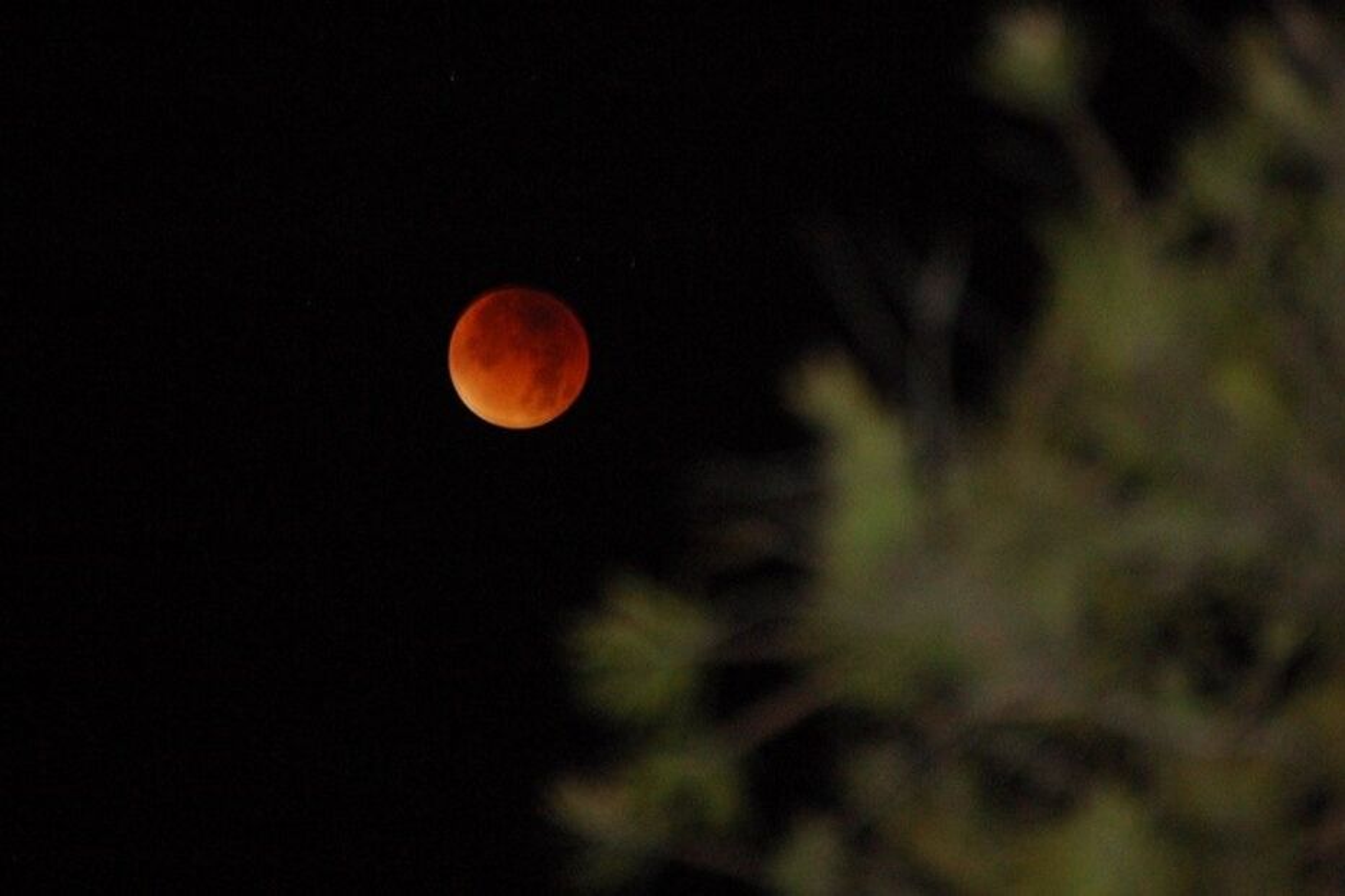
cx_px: 672
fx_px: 11206
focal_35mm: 300
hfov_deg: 6.9
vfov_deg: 4.6
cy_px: 448
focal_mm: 200
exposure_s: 1
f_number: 5.6
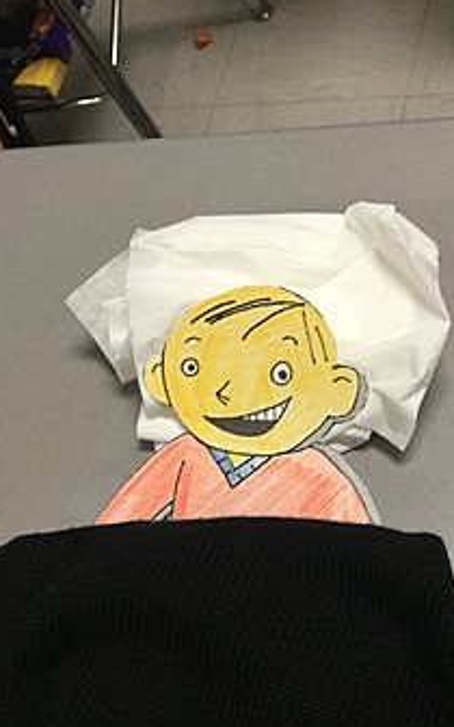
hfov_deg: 27.4
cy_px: 511
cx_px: 242
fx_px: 930
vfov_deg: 41.8
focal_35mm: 47
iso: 100
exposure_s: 1/30
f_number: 2.4
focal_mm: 3.3
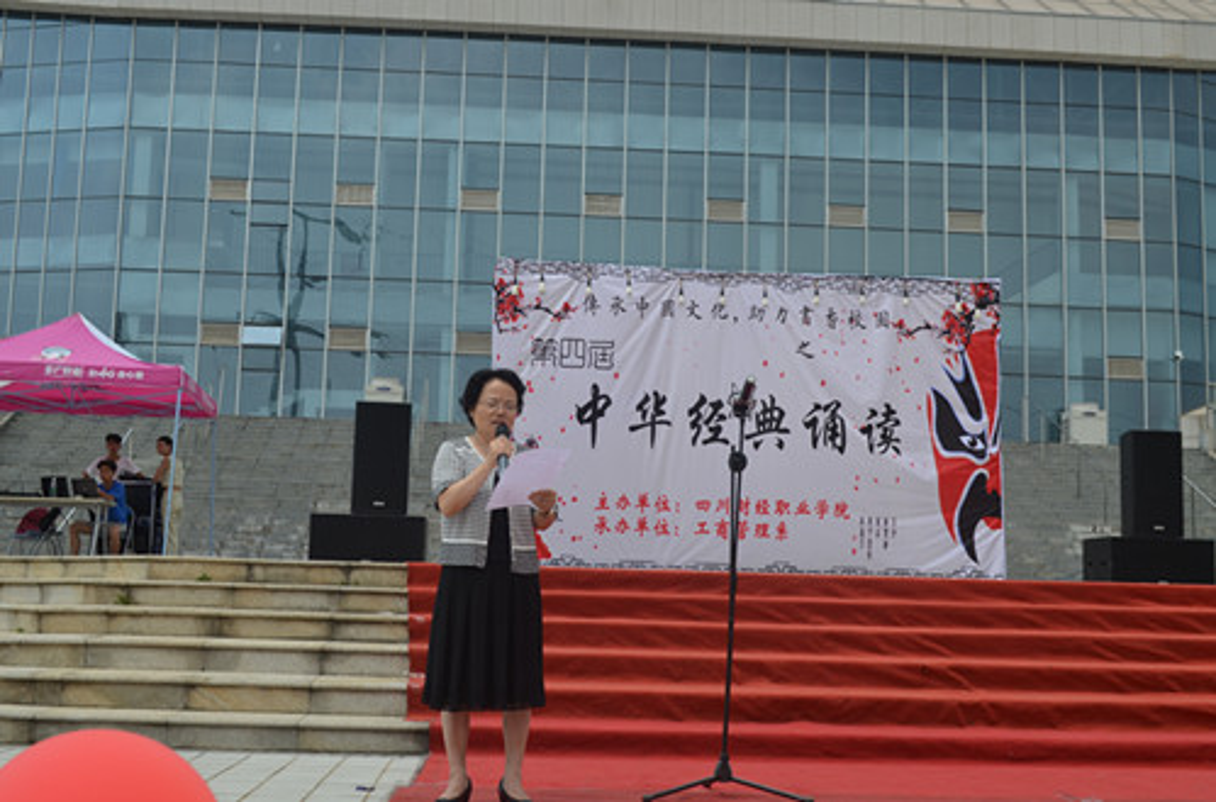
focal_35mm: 45
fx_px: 1515
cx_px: 608
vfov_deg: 29.6
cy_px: 401
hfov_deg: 43.7
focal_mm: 30
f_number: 8
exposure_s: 1/250
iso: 100
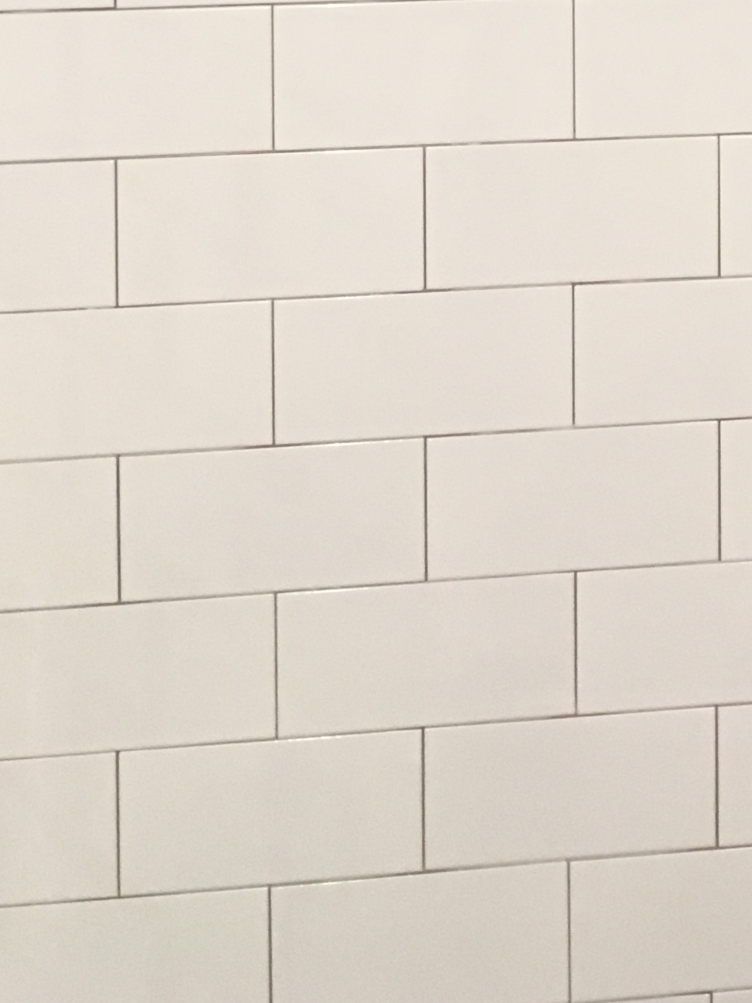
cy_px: -303
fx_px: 2346
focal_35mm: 81
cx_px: 860
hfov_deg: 17.5
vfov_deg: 21.7
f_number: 2.2
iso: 125
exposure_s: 1/30
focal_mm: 4.15
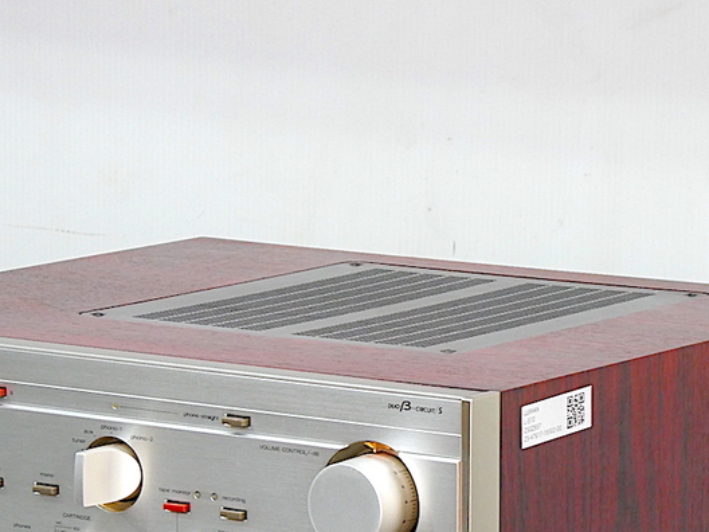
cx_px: 320
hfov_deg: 9.5
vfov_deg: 7.1
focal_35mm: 209
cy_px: 461
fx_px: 4281
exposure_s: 1/13
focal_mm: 20.6
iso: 200
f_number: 5.1
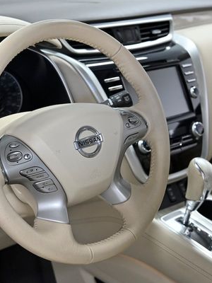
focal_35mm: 77
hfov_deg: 19.1
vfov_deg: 25.3
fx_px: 629
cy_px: 137
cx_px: 78
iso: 2000
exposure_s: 1/200
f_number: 5.6
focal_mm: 50
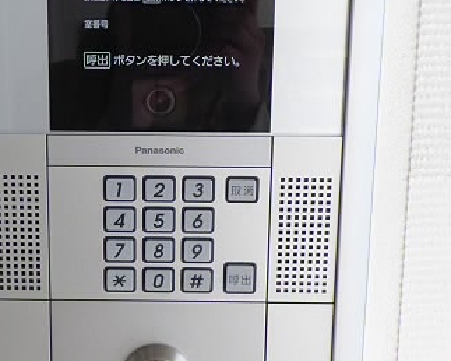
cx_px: 154
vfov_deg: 26.2
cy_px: 192
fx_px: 774
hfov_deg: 32.3
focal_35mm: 58
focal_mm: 5.29
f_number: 3.3
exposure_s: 1/40
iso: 400
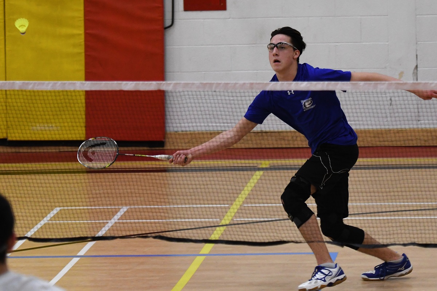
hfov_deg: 14.0
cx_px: 218
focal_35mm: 147
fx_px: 1785
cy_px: 146
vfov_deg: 9.3
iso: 1800
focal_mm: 98
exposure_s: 1/800
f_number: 2.8
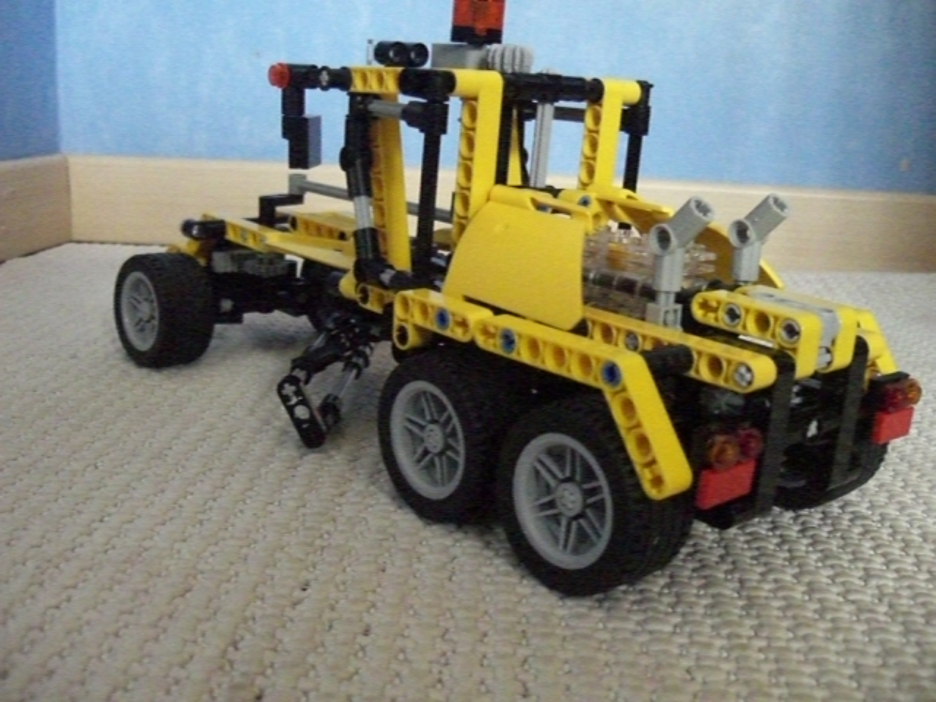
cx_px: 468
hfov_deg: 49.0
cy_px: 351
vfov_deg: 37.7
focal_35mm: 38
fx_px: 1028
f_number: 3.1
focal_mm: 6.3
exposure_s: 1/25
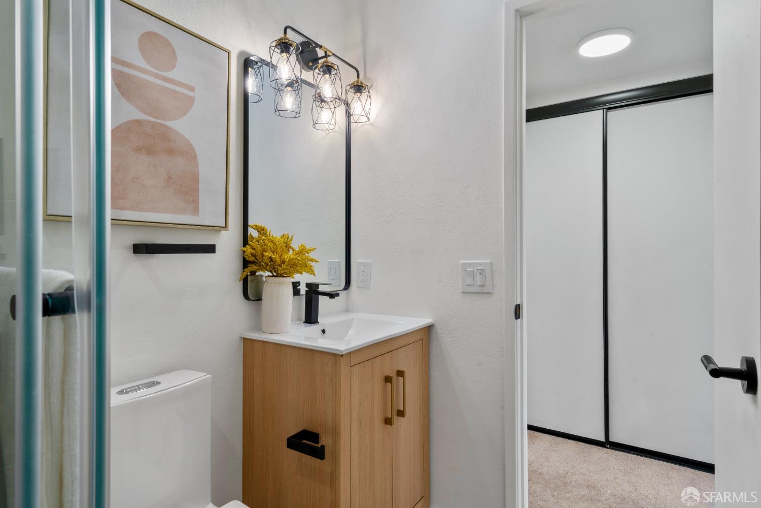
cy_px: 254
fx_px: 402
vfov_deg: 64.6
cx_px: 380
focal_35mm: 19
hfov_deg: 86.9
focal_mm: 19
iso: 160
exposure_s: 1/1.25
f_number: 14
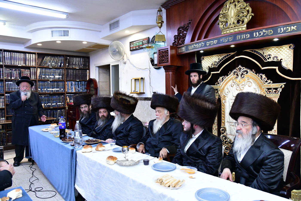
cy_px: 100
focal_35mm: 30
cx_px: 150
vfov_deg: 43.6
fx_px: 251
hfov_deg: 61.9
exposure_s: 1/100
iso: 3200
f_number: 5.6
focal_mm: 30
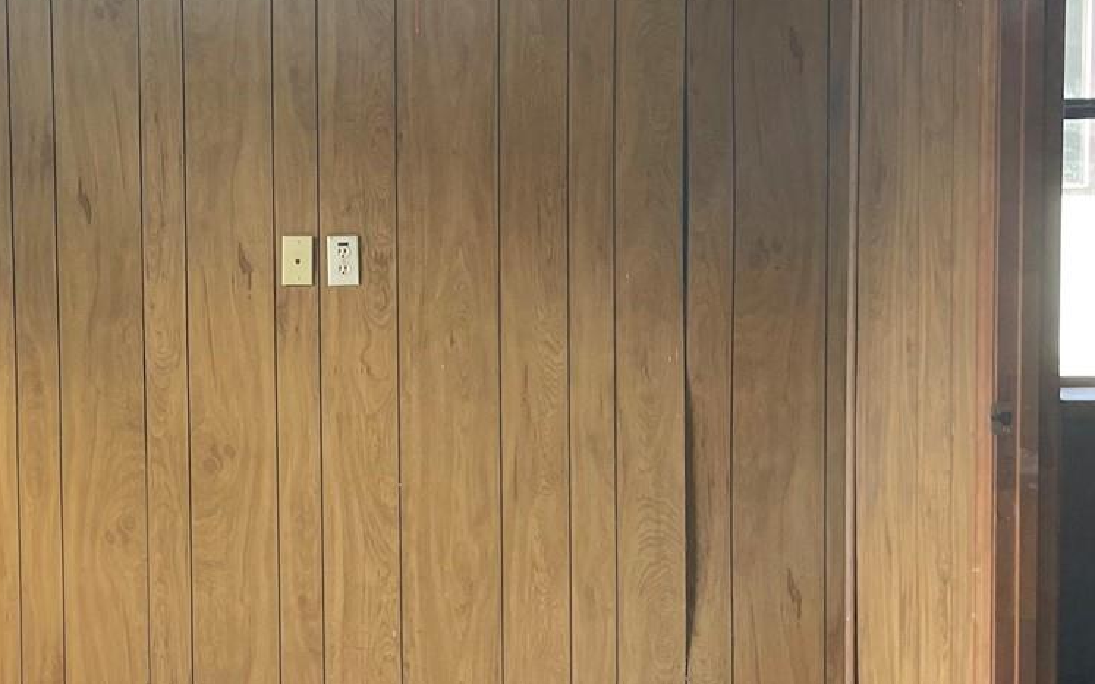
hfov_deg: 33.3
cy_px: 259
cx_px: 180
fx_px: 1761
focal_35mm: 59
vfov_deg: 22.0
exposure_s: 1/120
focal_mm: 4.2
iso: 50
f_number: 1.6
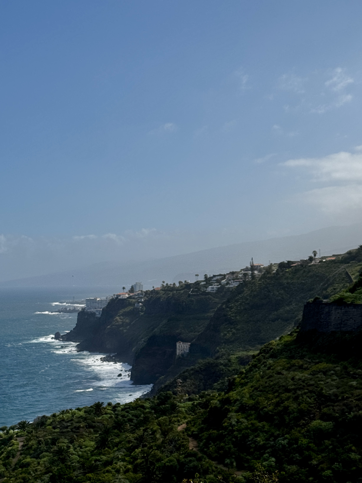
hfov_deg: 30.3
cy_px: 242
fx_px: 669
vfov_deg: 39.7
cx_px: 181
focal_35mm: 48
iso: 80
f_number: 1.78
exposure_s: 1/10526
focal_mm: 6.76
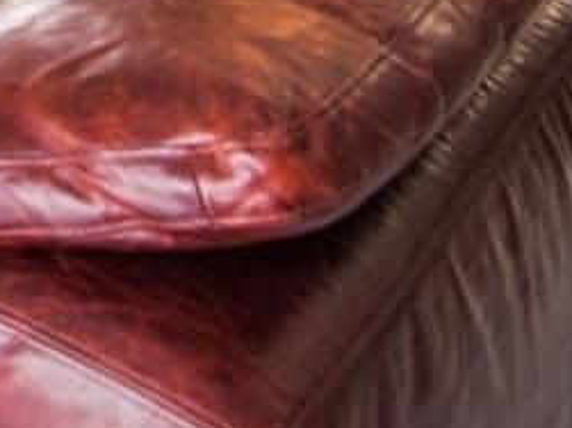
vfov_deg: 11.4
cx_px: -861
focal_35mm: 98
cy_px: -713
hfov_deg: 13.5
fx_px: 1619
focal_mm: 16
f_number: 8
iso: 400
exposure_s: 1/30
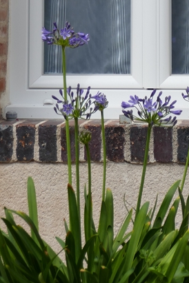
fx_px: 1654
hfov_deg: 6.5
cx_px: 137
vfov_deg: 9.6
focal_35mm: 210
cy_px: -70
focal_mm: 26.1
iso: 125
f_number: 4.6
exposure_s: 1/800
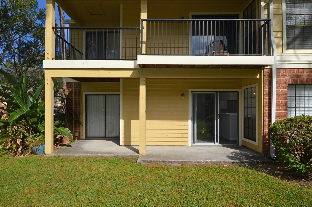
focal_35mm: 18
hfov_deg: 90.1
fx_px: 156
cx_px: 156
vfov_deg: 67.3
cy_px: 104
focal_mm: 12
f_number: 10
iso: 100
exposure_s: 1/200
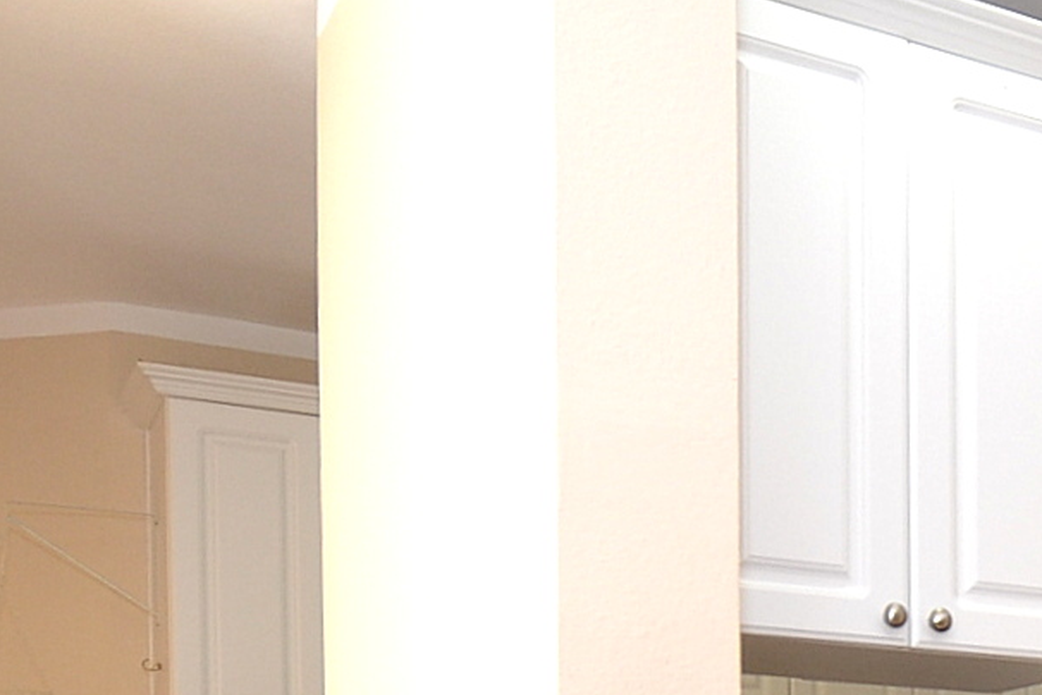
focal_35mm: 57
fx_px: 1650
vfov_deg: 21.0
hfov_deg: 30.2
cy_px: 970
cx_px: 1228
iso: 400
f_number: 4
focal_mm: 10
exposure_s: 1/60
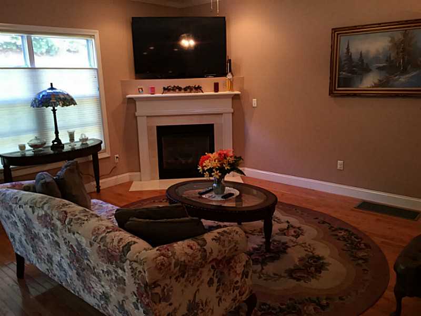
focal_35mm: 29
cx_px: 210
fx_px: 353
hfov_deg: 61.7
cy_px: 158
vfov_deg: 48.2
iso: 80
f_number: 2.2
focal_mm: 4.15
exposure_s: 1/30
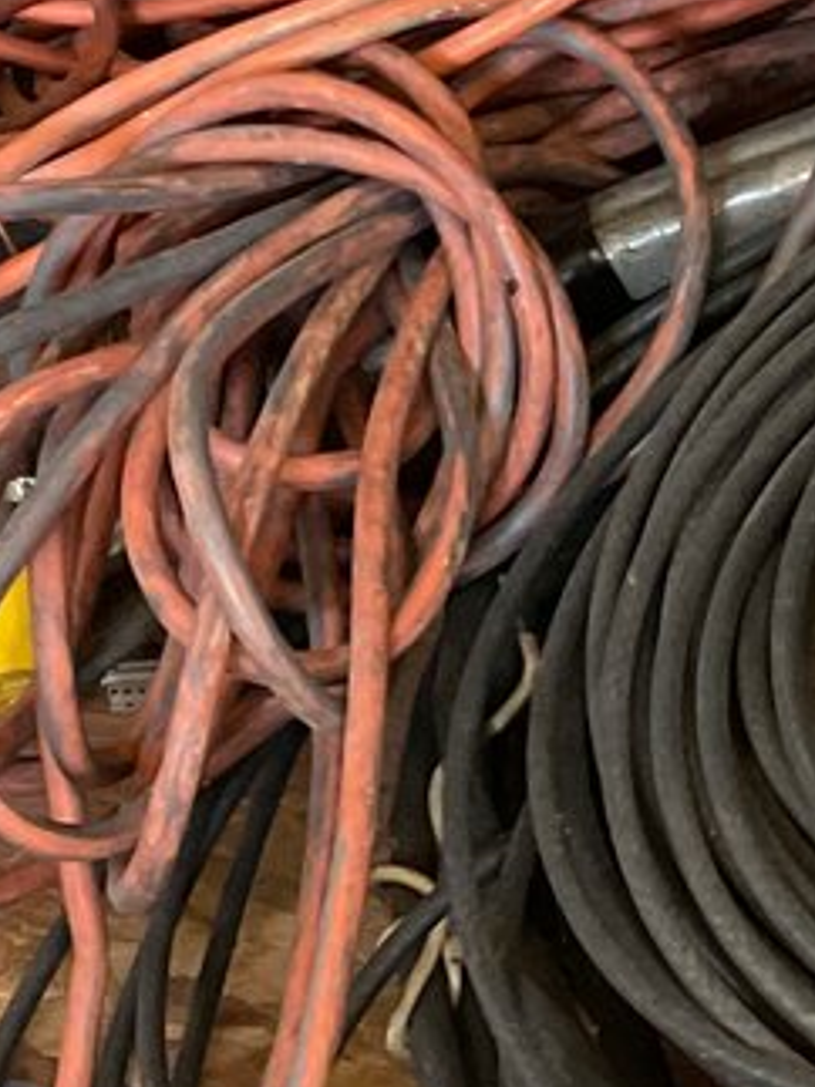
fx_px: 4272
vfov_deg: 14.5
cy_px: 725
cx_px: 753
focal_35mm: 136
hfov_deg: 10.8
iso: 320
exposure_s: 1/30
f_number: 1.8
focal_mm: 3
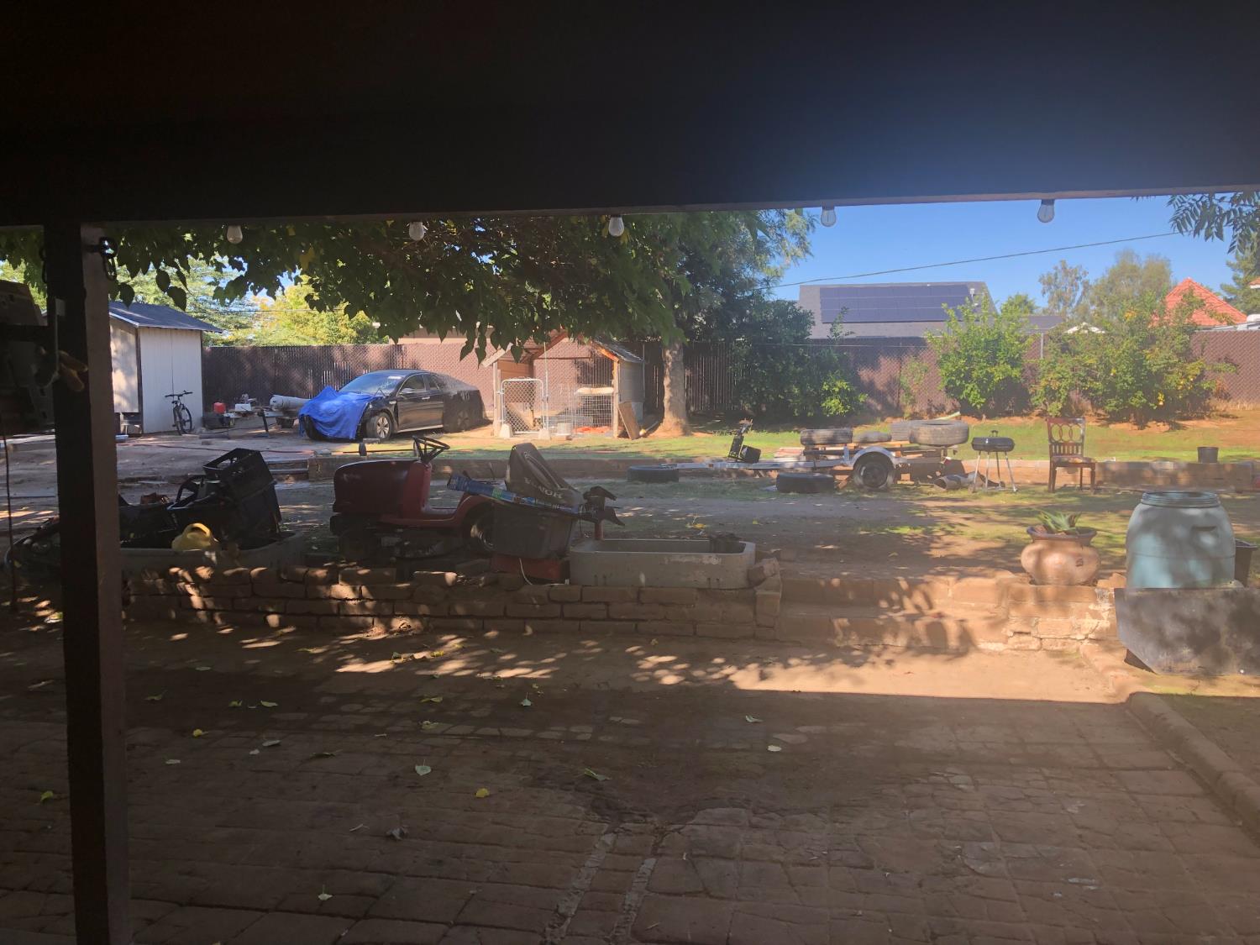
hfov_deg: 63.4
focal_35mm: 28
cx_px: 630
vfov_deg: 49.7
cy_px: 472
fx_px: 1019
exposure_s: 1/273
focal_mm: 3.99
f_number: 1.8
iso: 20
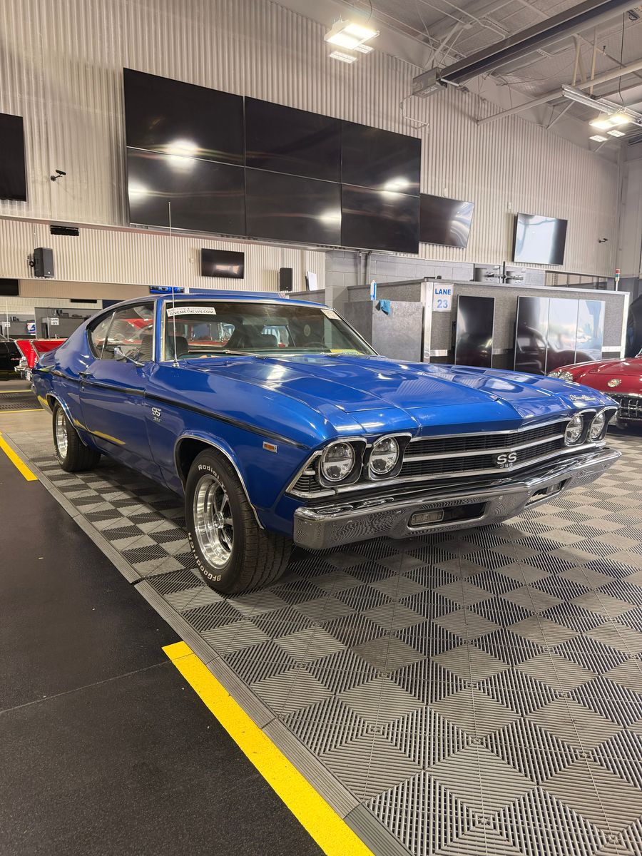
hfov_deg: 56.8
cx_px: 321
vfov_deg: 71.6
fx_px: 593
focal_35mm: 24
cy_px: 428
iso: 200
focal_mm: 6.76
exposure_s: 1/121
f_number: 1.78
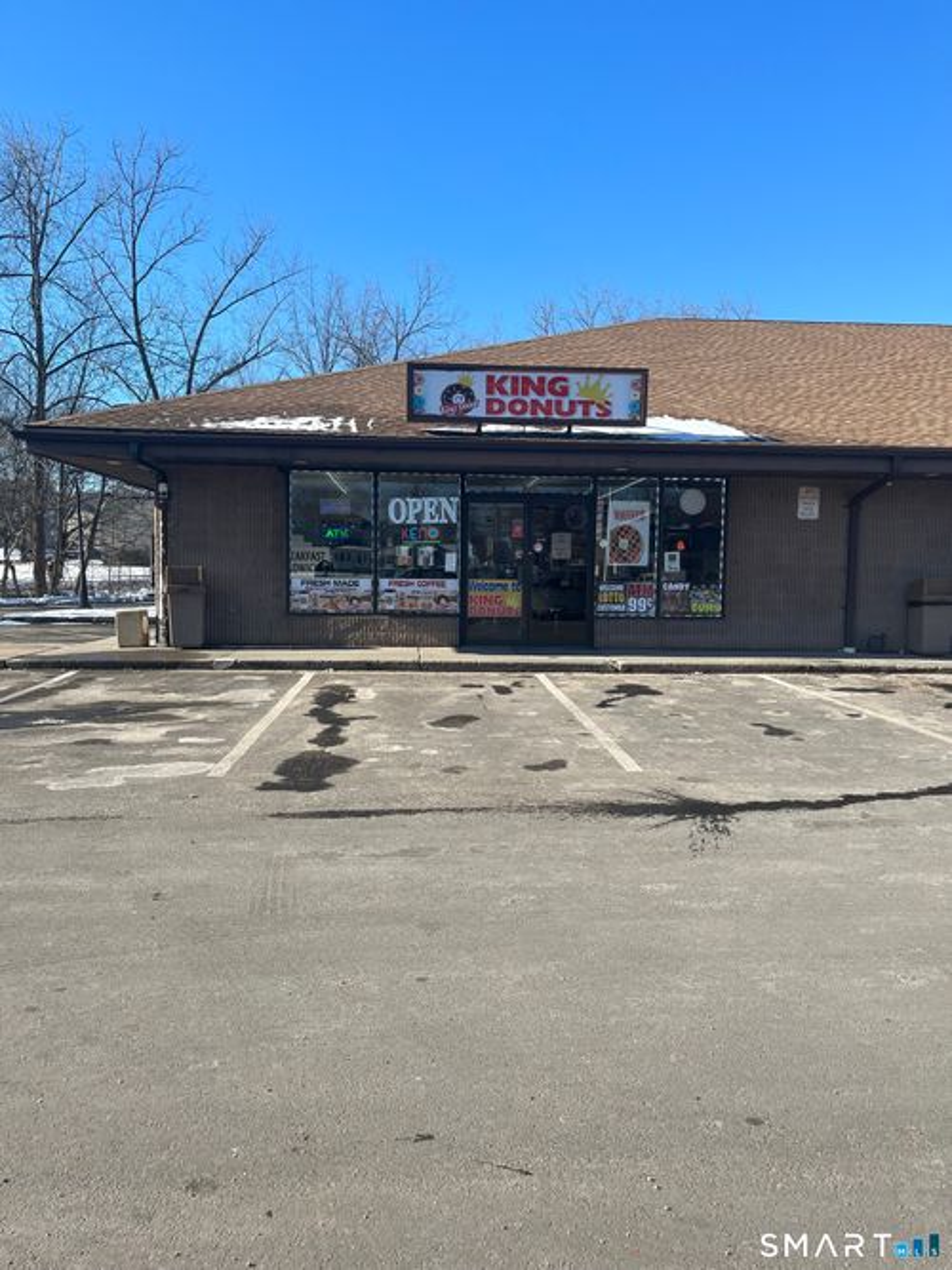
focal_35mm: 26
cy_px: 635
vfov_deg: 67.3
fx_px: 954
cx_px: 476
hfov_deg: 53.0
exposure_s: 1/2222
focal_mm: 5.1
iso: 50
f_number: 1.6
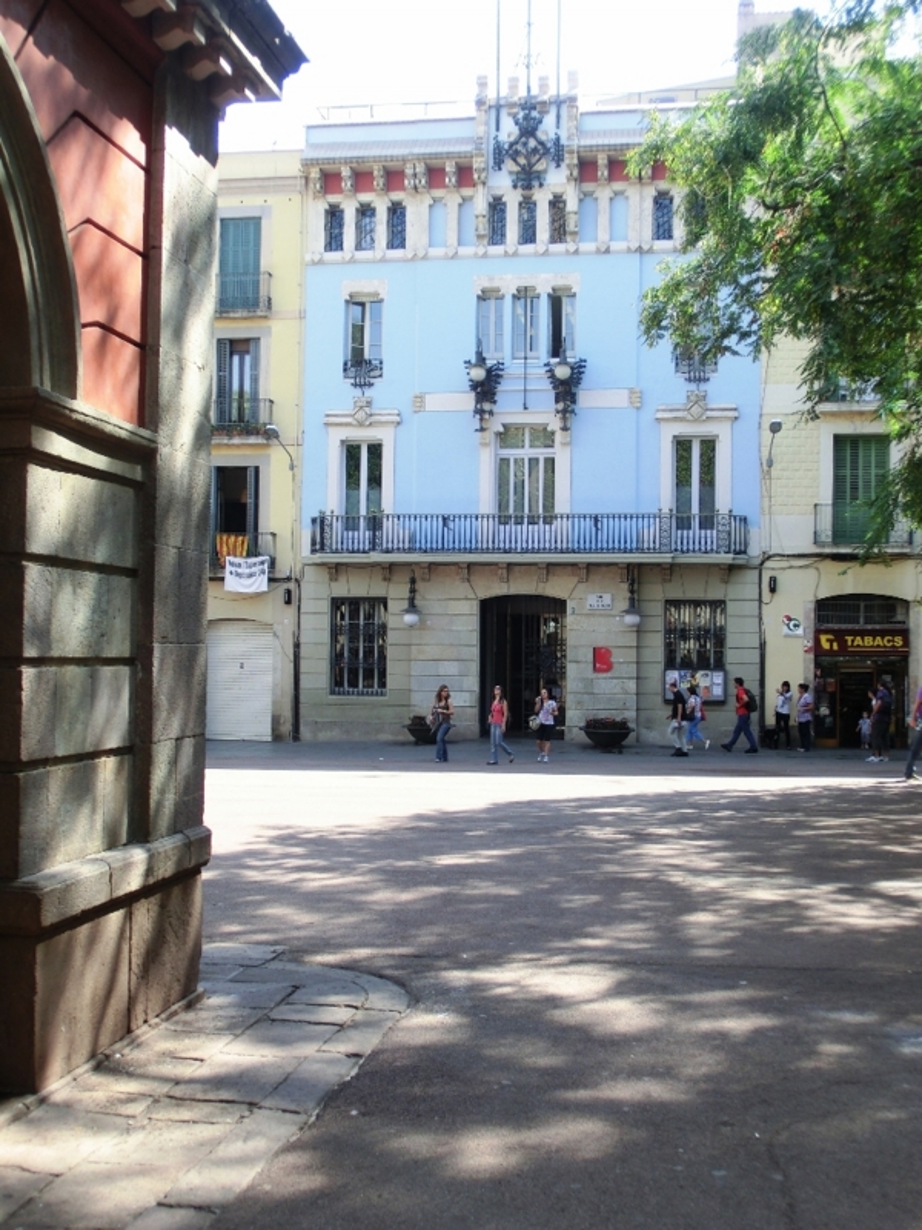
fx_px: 1563
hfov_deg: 32.9
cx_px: 461
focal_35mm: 44
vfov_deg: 42.9
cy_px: 615
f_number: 4.2
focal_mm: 7.87
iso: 100
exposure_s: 1/160
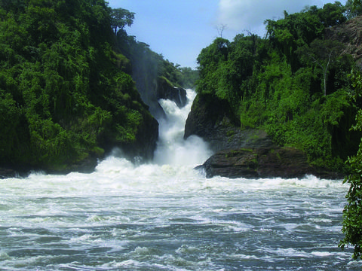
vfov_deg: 17.2
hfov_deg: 22.8
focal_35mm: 86
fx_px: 899
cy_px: 136
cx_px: 181
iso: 100
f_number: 4.1
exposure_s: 1/826
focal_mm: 13
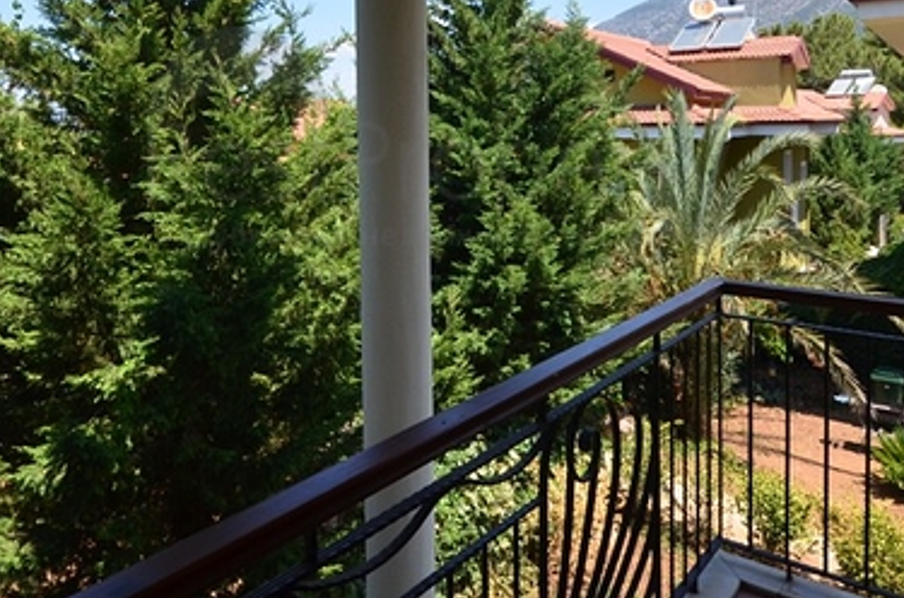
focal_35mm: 29
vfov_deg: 43.2
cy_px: 142
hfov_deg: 63.8
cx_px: 440
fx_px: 726
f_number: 10
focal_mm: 10
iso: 280
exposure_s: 1/250
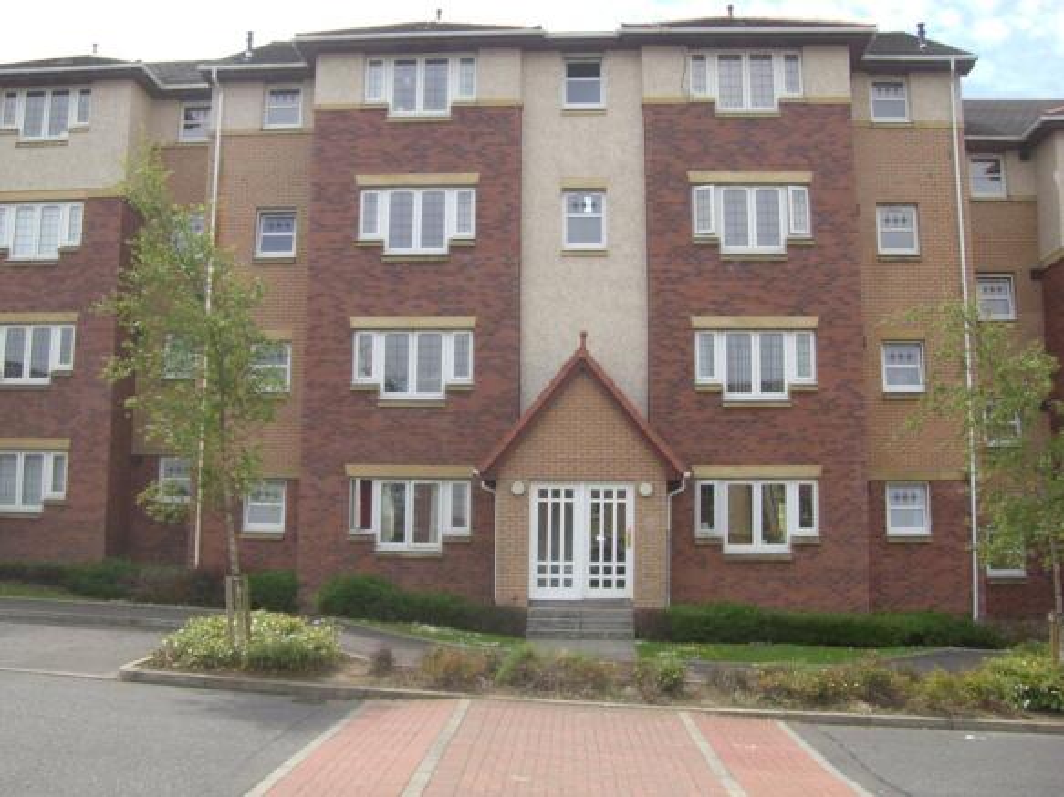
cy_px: 398
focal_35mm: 38
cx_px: 532
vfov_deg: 37.7
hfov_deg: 49.0
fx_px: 1168
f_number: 4.3
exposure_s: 1/320
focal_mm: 6.2
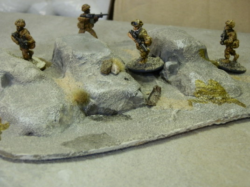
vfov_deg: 24.0
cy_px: 94
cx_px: 125
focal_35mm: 61
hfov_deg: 31.7
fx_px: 441
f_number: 3.7
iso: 200
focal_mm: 10.99
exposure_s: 1/10
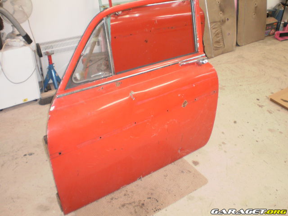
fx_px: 300
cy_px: 108
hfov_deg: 51.4
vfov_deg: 39.7
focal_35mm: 36
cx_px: 144
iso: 160
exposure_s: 1/30
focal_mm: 6.3
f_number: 3.1
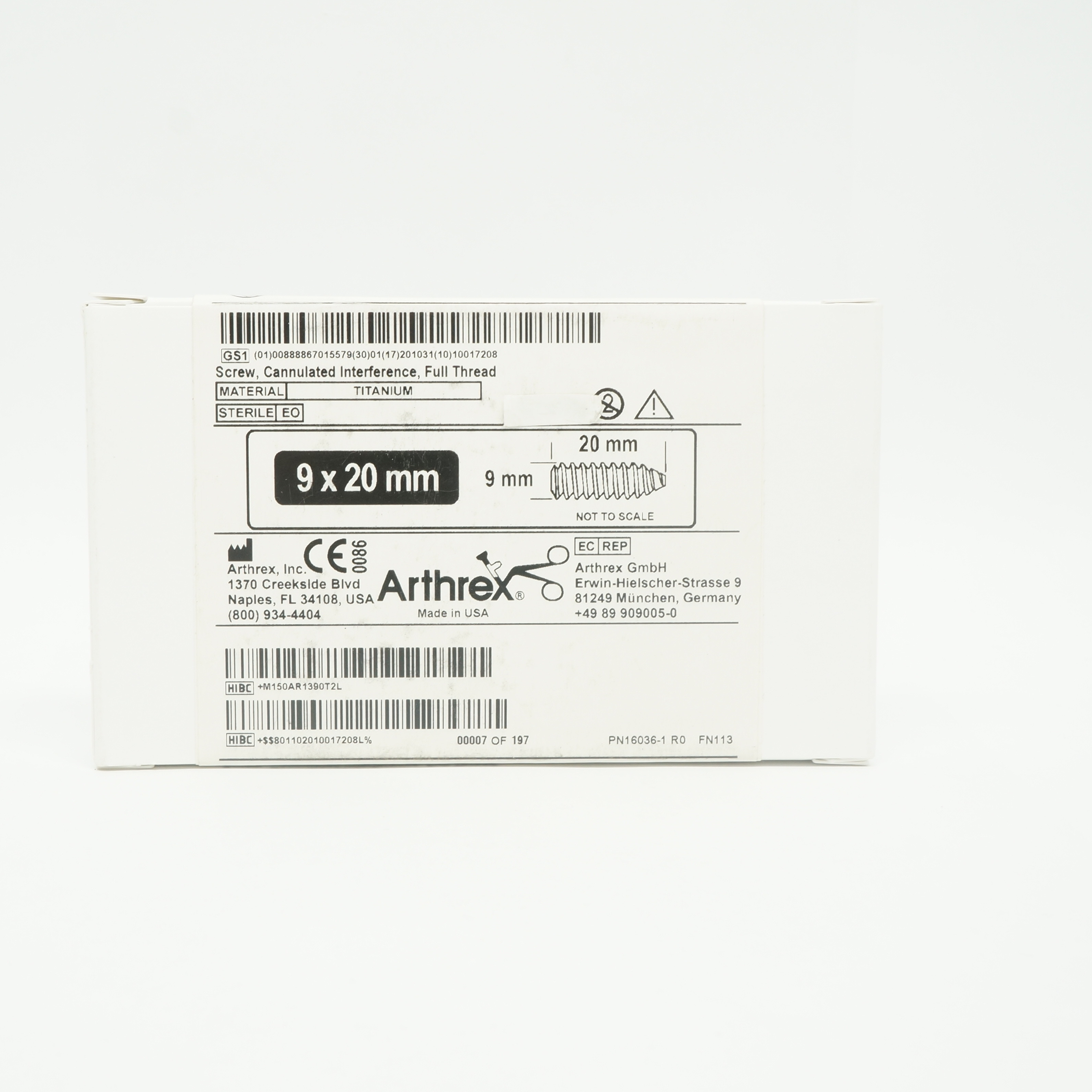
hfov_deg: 36.0
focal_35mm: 47
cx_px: 479
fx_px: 1677
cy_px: 537
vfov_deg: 36.1
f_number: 10
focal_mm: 24
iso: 400
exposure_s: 1/15
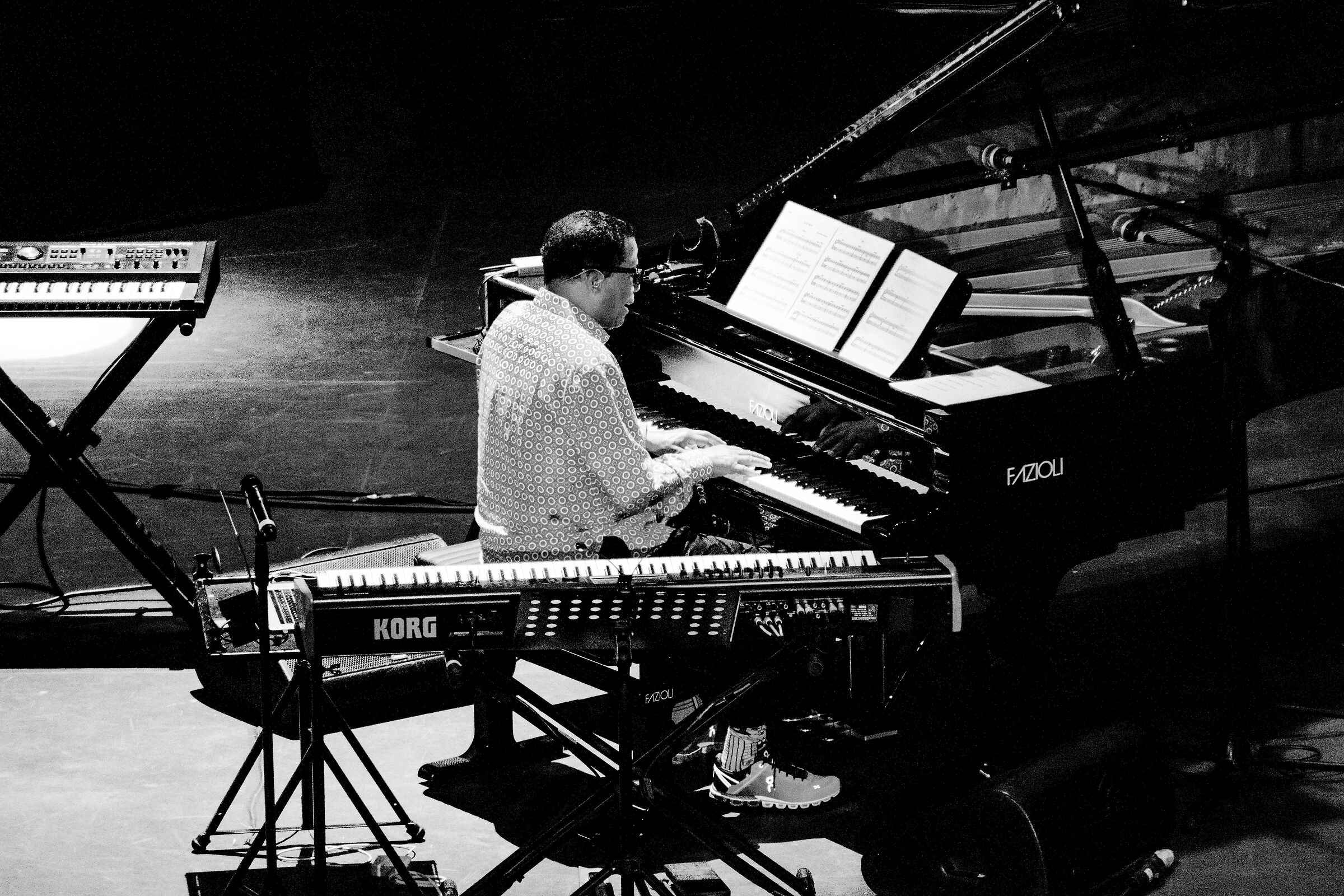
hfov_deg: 5.5
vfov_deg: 3.7
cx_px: 672
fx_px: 13999
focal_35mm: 375
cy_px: 448
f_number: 5
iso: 2500
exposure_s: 1/125
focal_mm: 250
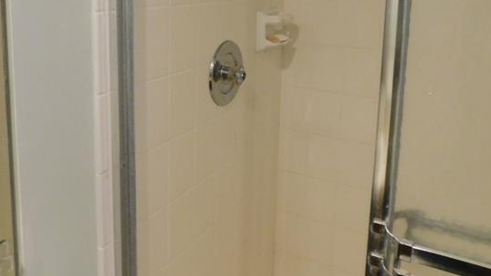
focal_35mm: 37
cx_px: 226
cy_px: 43
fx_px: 482
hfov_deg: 53.9
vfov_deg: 30.9
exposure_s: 1/25
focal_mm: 4
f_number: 3
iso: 400
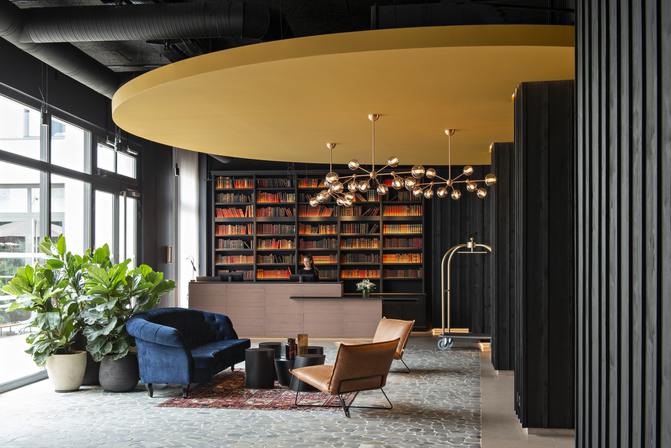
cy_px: 224
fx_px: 820
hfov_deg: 44.5
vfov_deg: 30.5
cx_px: 336
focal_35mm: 44
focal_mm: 44
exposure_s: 1.6
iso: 200
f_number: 13
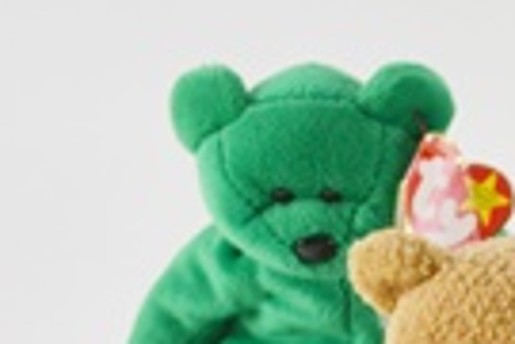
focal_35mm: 253
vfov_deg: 5.4
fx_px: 3619
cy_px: 535
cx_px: 1099
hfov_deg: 7.7
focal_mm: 38
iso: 360
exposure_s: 1/125
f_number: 5.6
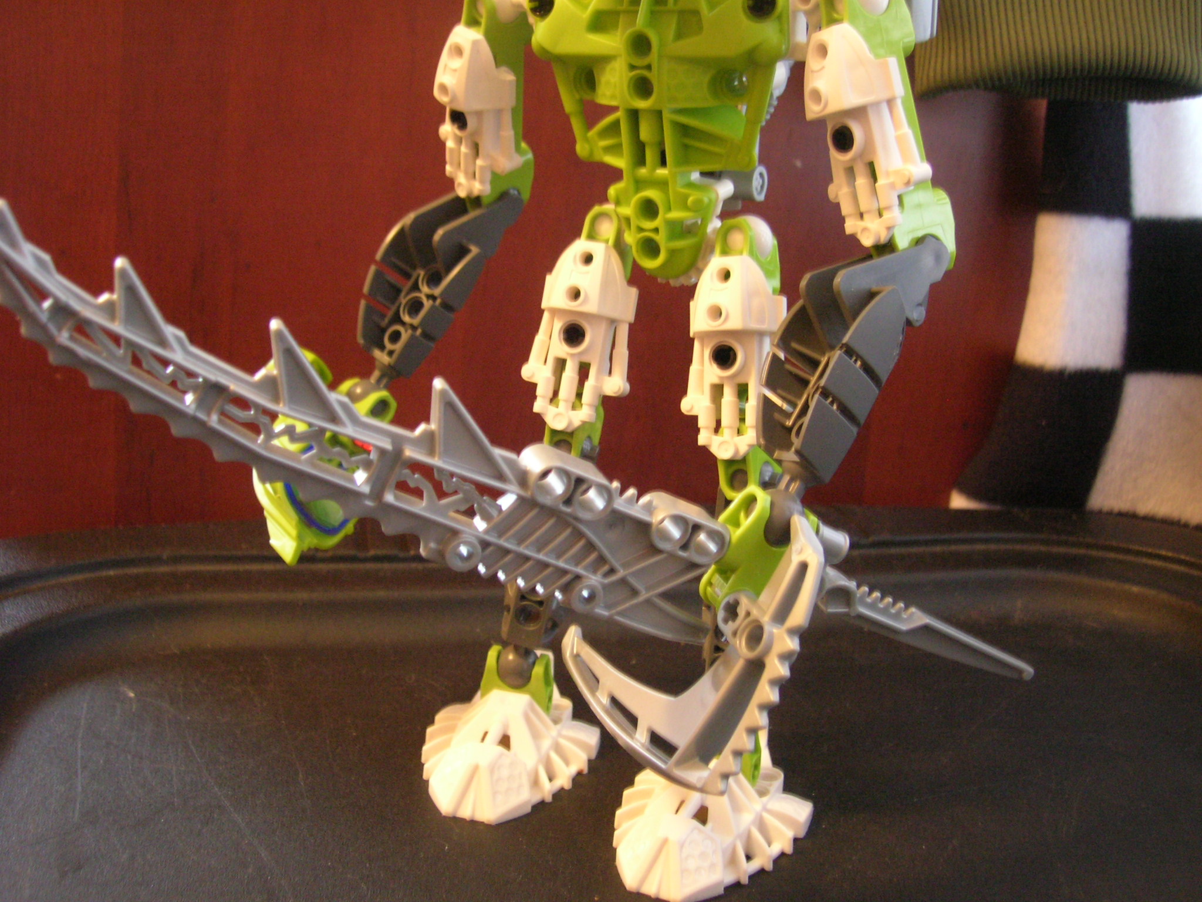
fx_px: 1250
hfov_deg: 51.4
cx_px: 601
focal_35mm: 36
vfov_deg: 39.7
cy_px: 451
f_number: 2.9
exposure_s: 1/1.3
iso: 200
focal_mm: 6
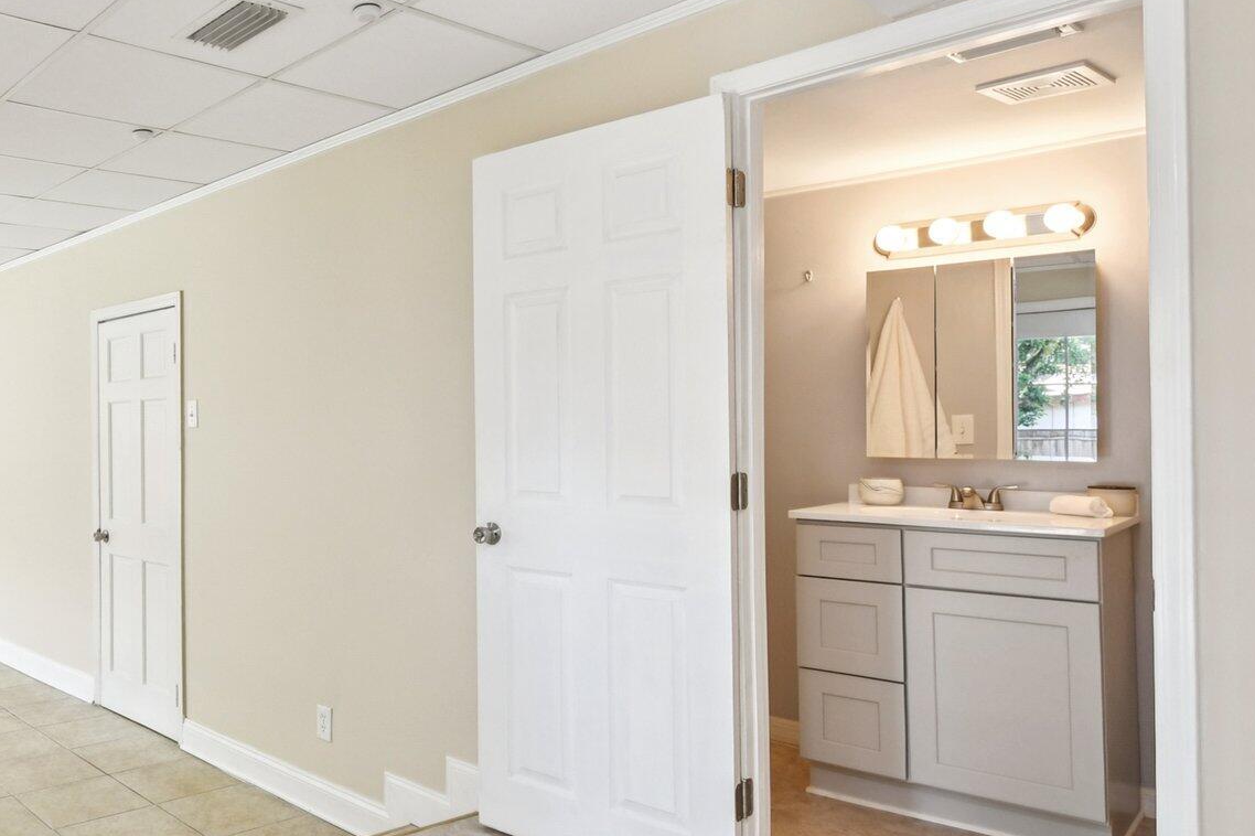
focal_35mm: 27
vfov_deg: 47.9
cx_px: 246
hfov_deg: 61.6
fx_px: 941
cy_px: 425
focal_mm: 10
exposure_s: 1/50
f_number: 8
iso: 400
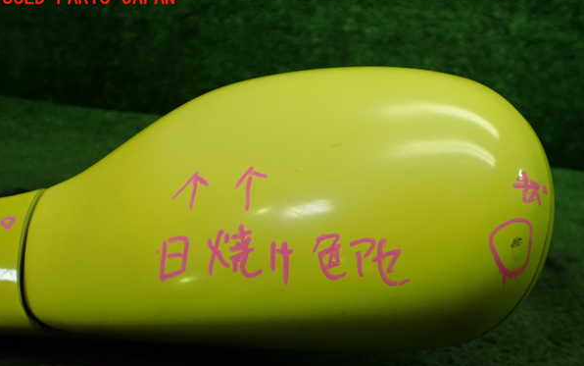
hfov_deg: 59.6
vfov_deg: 39.4
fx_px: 510
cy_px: 206
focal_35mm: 32
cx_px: 291
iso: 200
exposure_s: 1/125
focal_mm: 5.4
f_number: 2.3
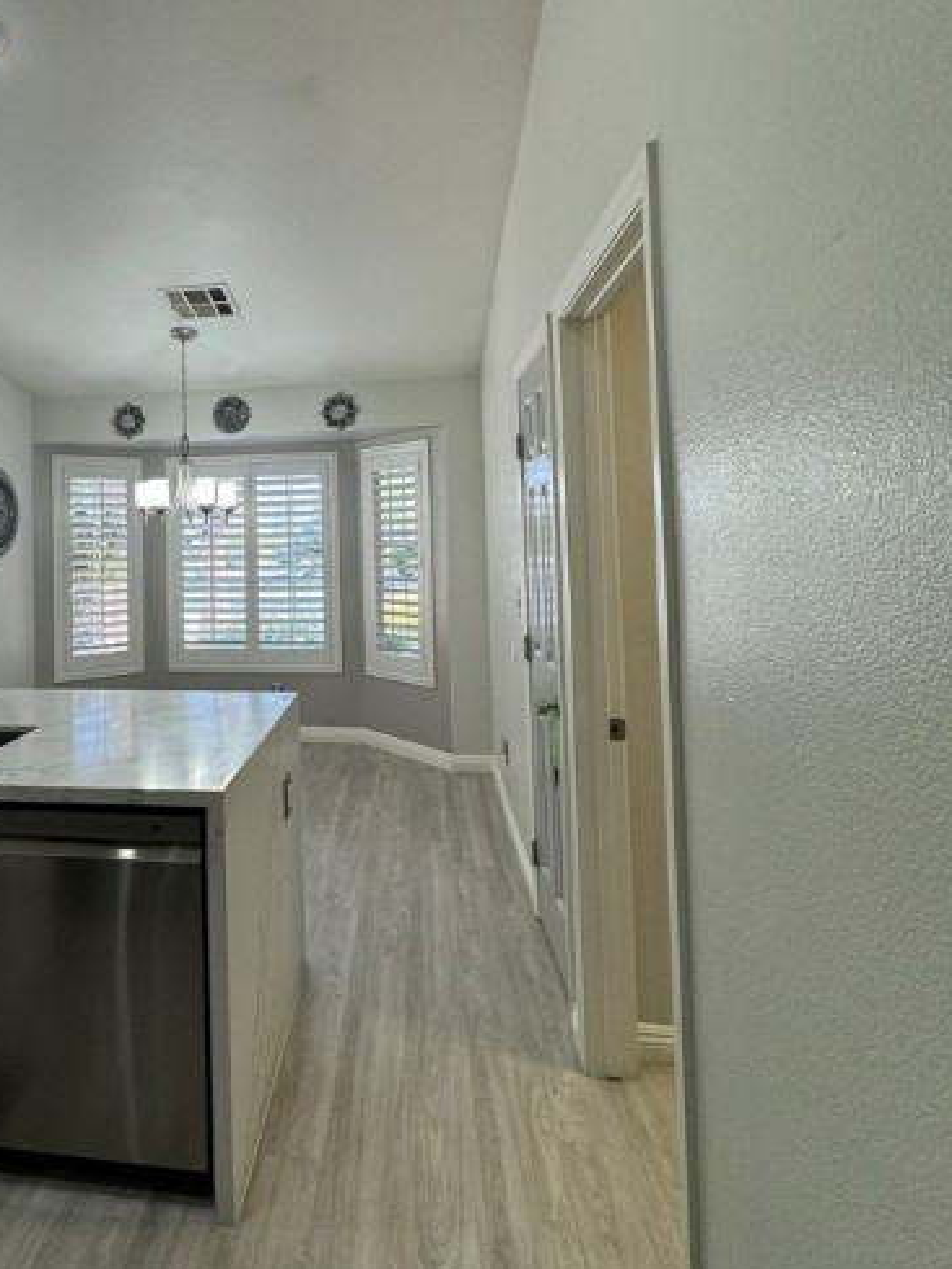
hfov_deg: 58.8
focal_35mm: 22
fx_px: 806
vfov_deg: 75.4
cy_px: 496
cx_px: 272
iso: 64
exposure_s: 1/120
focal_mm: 2.22
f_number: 2.2
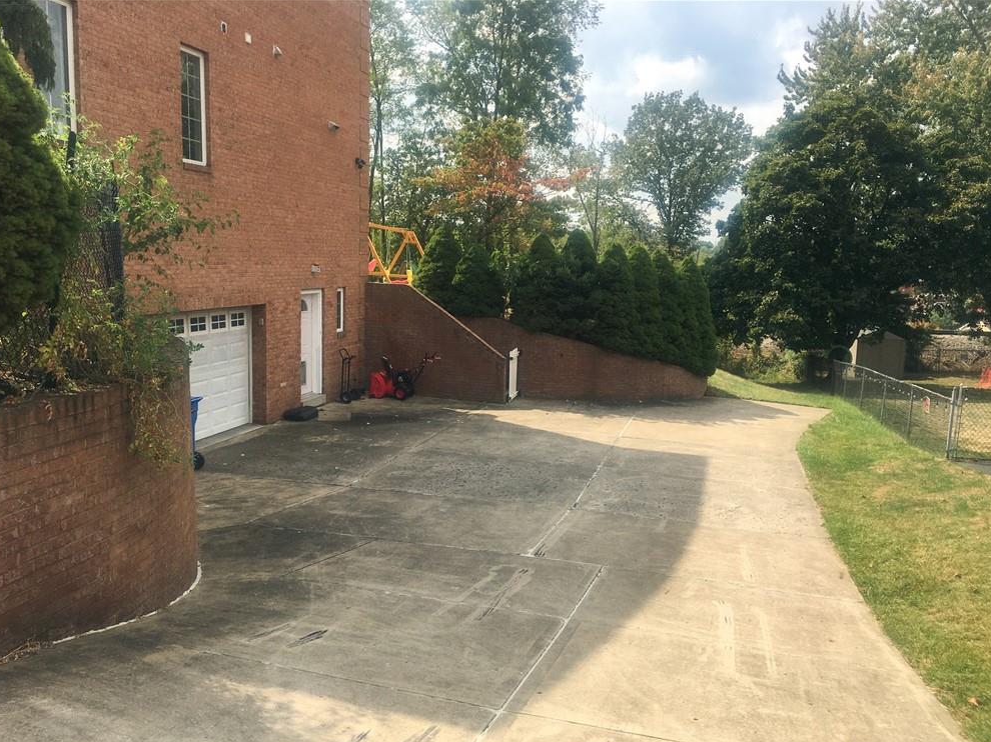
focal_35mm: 30
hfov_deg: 60.0
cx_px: 487
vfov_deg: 46.8
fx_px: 859
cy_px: 383
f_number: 2.2
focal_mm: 4.15
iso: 25
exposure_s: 1/1100
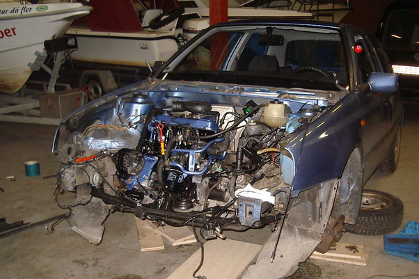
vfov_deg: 31.9
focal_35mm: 42
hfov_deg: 46.4
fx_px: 489
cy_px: 144
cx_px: 212
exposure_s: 1/60
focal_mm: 5.8
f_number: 2.6
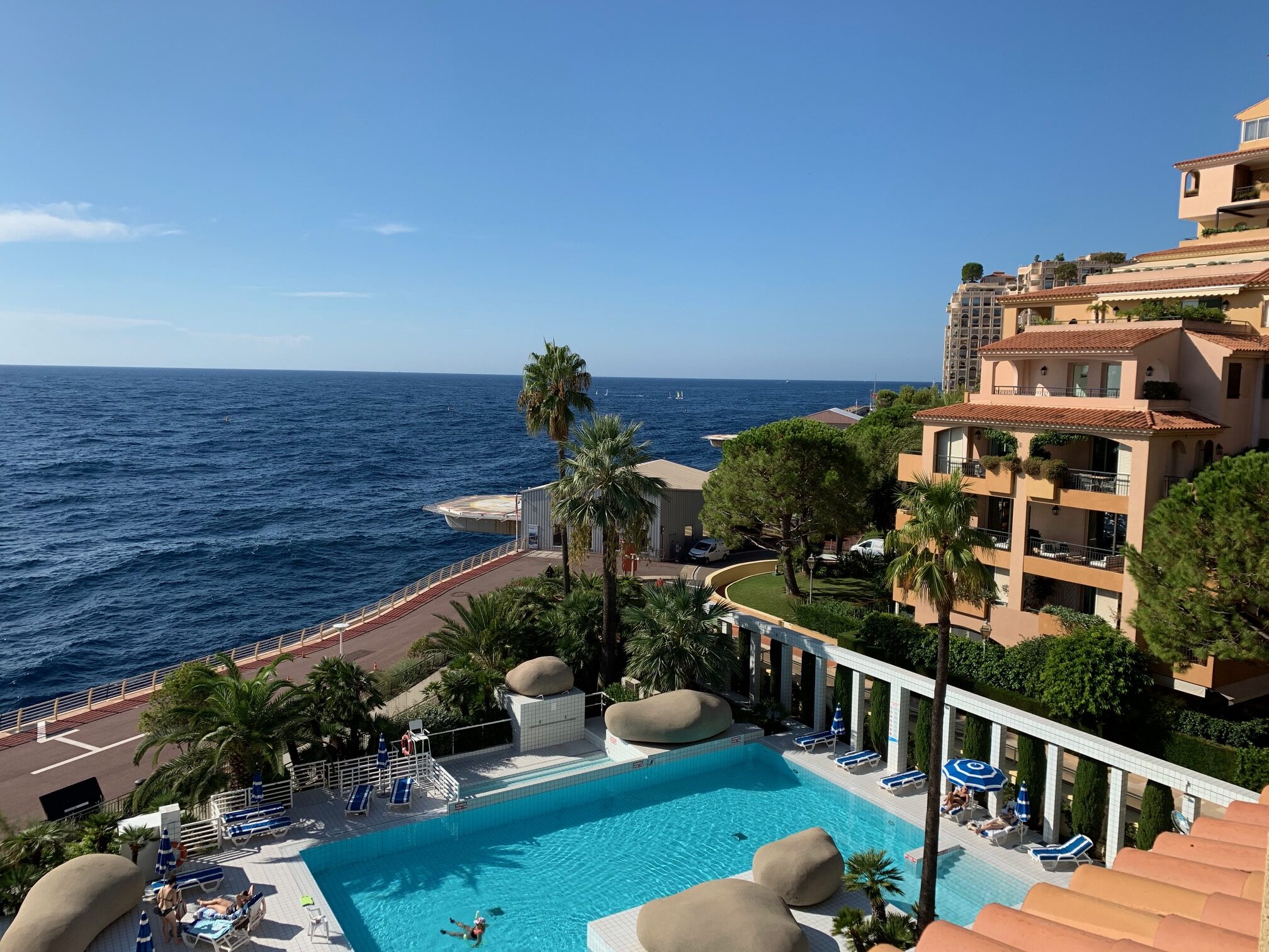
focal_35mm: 26
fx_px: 953
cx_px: 634
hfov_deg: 67.3
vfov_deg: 53.1
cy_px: 476
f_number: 1.8
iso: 25
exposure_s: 1/2833
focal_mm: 4.25
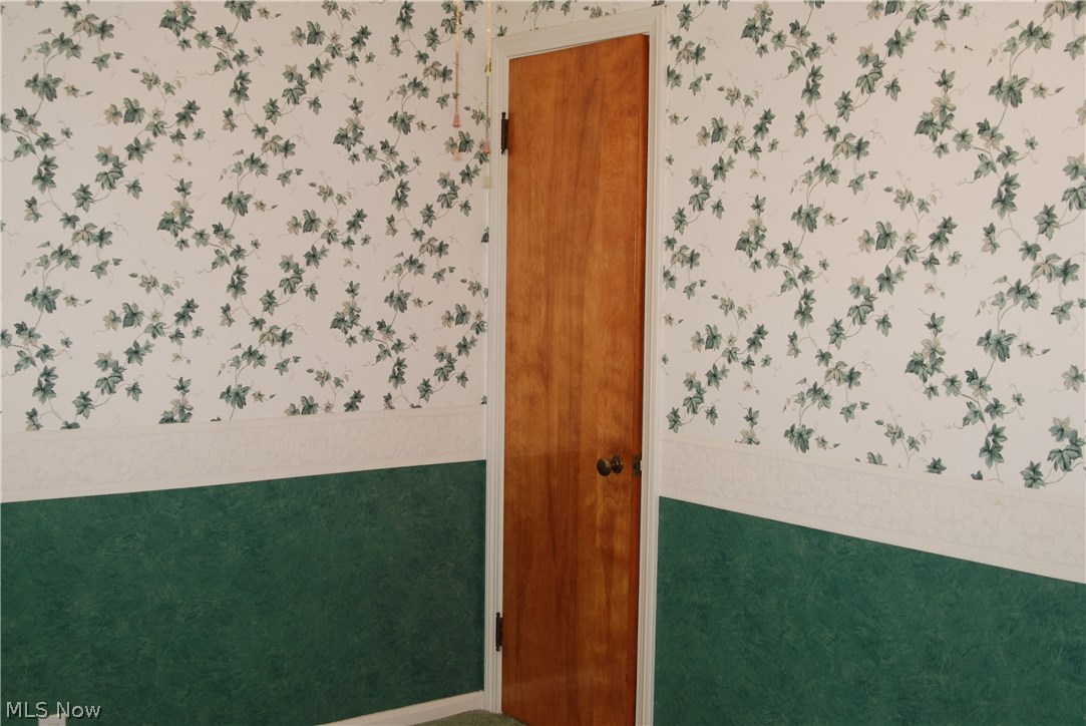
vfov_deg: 32.0
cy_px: 363
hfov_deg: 46.4
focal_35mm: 42
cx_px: 543
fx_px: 1268
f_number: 4
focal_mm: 28
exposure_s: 1/60
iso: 400
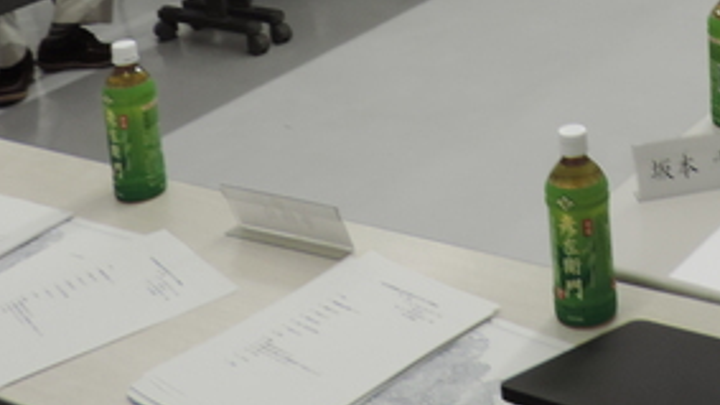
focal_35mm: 74
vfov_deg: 14.7
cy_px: -265
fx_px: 1412
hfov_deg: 27.9
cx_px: 595
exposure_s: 1/30
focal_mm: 4.3
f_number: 3
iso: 80
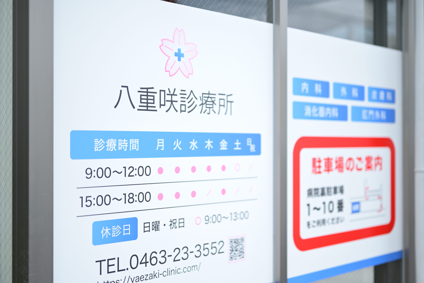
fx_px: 589
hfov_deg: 39.6
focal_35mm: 50
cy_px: 142
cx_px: 212
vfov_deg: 27.0
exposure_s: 1/1000
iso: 100
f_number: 1.3
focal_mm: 50
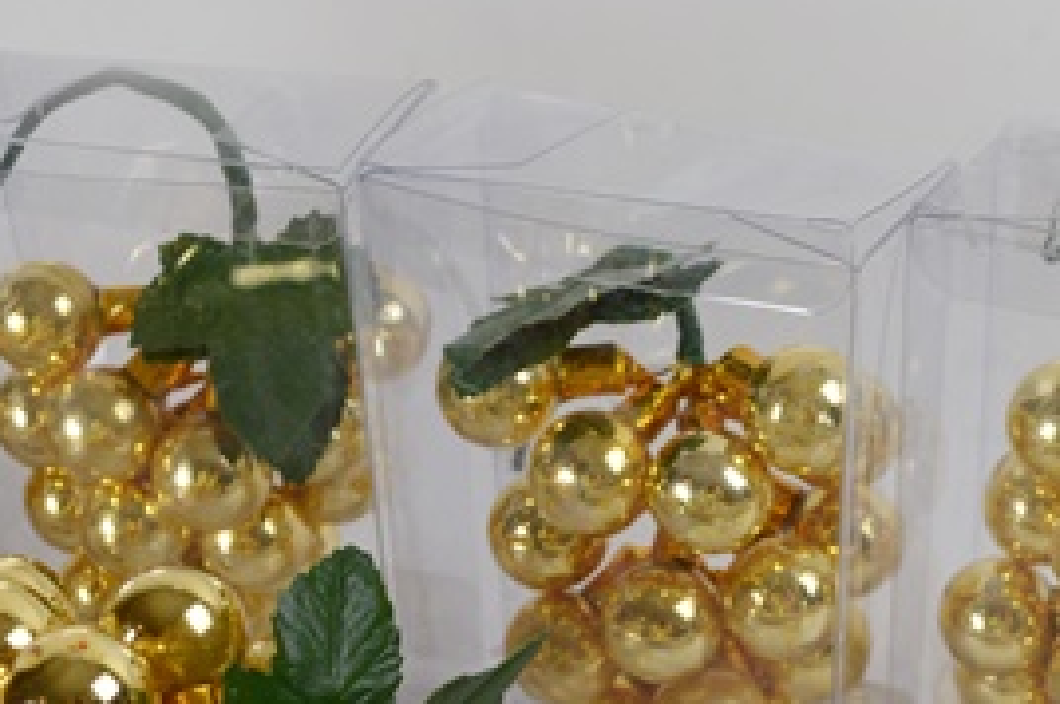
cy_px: 641
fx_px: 2176
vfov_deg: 18.1
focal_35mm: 74
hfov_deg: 27.2
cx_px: 696
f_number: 5.6
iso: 280
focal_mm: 22
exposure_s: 1/125
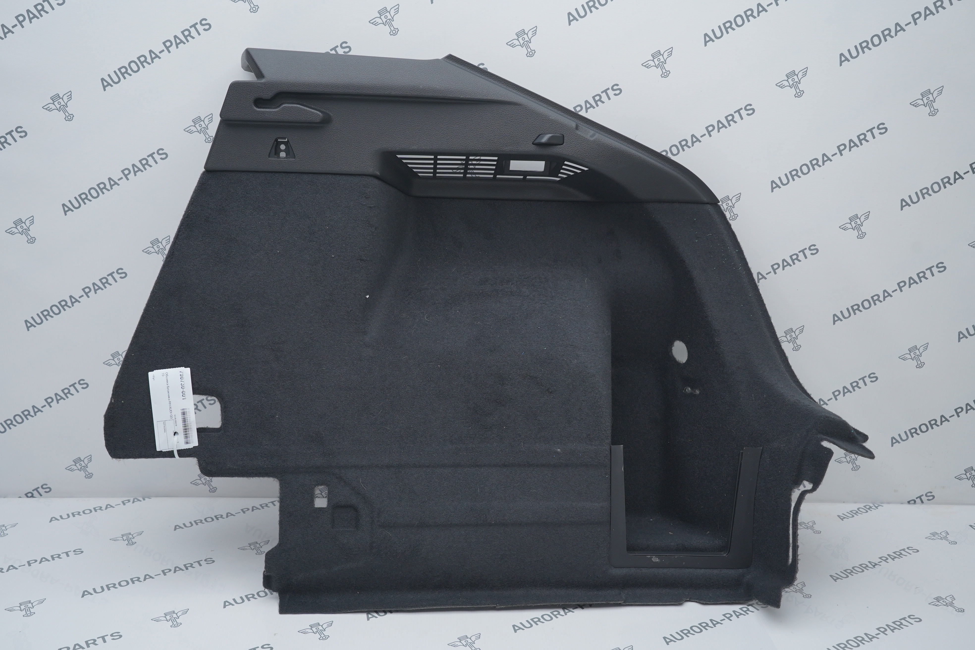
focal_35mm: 37
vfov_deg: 35.9
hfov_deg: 51.9
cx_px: 488
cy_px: 325
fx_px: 1002
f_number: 6.3
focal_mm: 37
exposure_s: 1/160
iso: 500
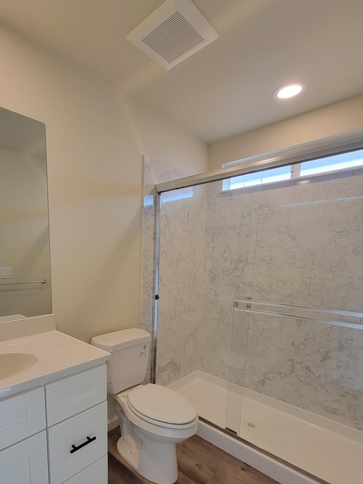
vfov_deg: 89.6
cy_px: 296
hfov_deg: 73.1
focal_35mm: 17
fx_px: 238
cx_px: 129
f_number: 2.2
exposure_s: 1/60
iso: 125
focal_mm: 2.2
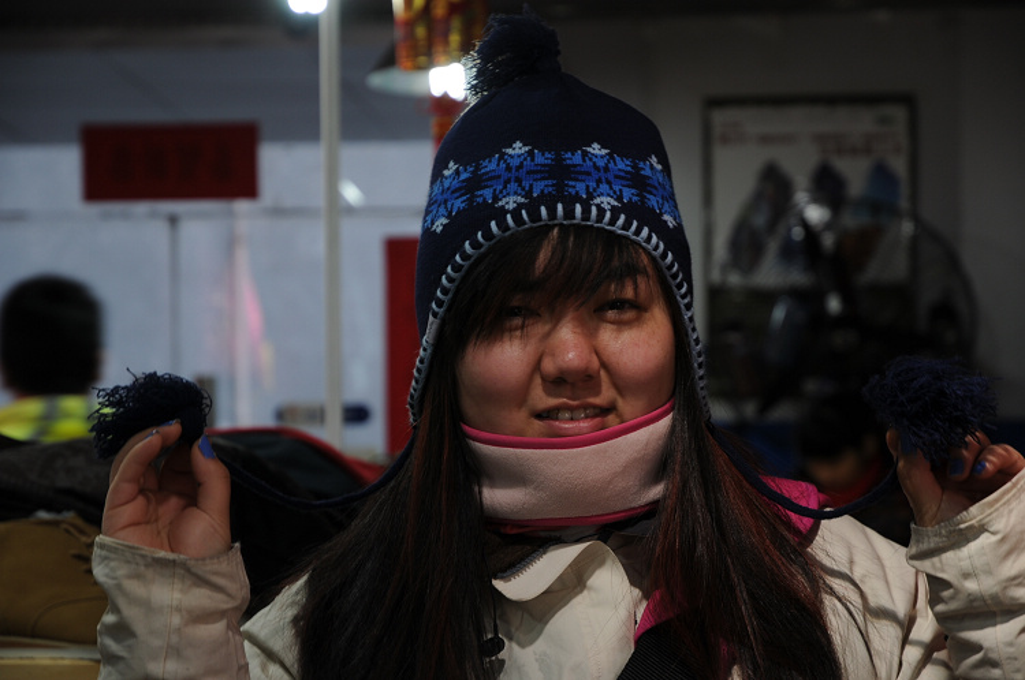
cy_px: 340
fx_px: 3327
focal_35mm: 117
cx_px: 512
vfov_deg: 11.7
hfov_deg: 17.5
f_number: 5.6
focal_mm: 78
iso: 200
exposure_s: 1/15
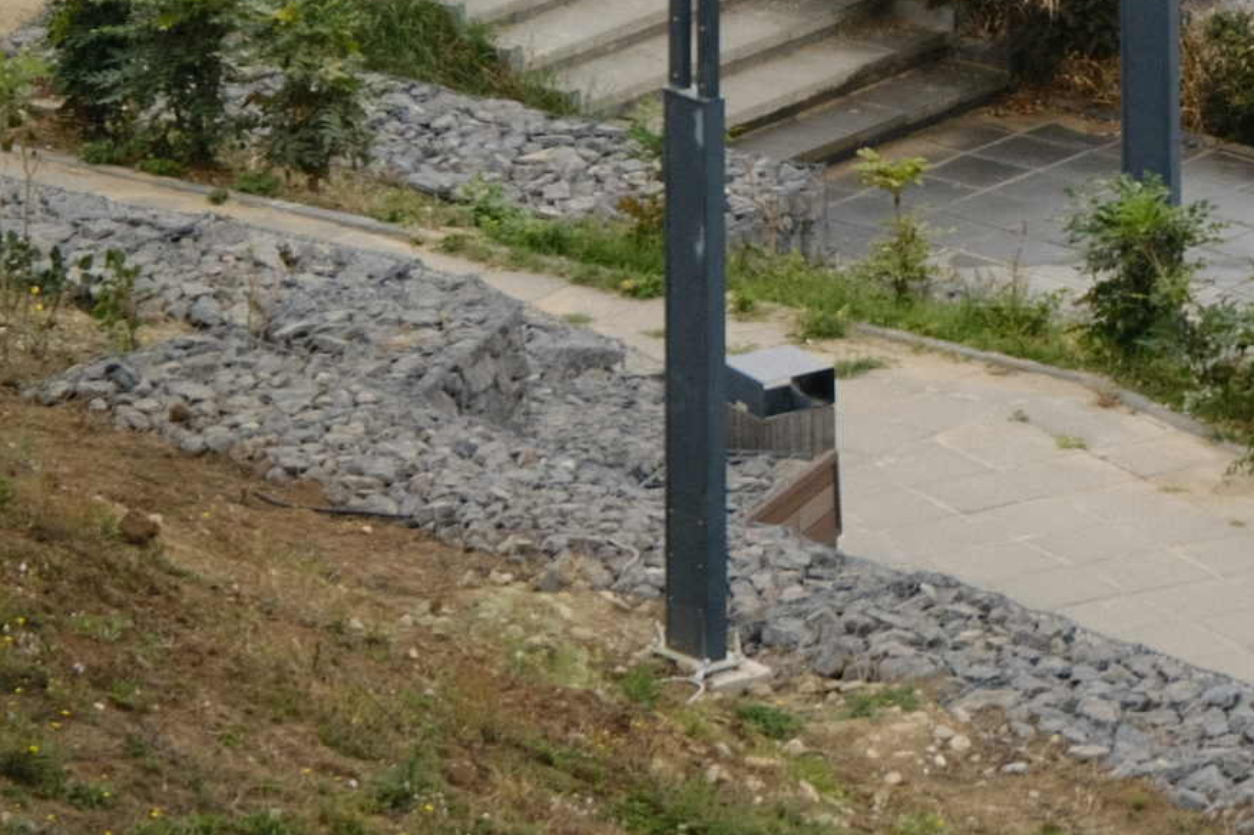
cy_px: 21
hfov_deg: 3.5
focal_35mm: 594
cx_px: 1740
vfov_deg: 2.3
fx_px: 20686
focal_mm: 135
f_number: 5.6
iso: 640
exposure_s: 1/640
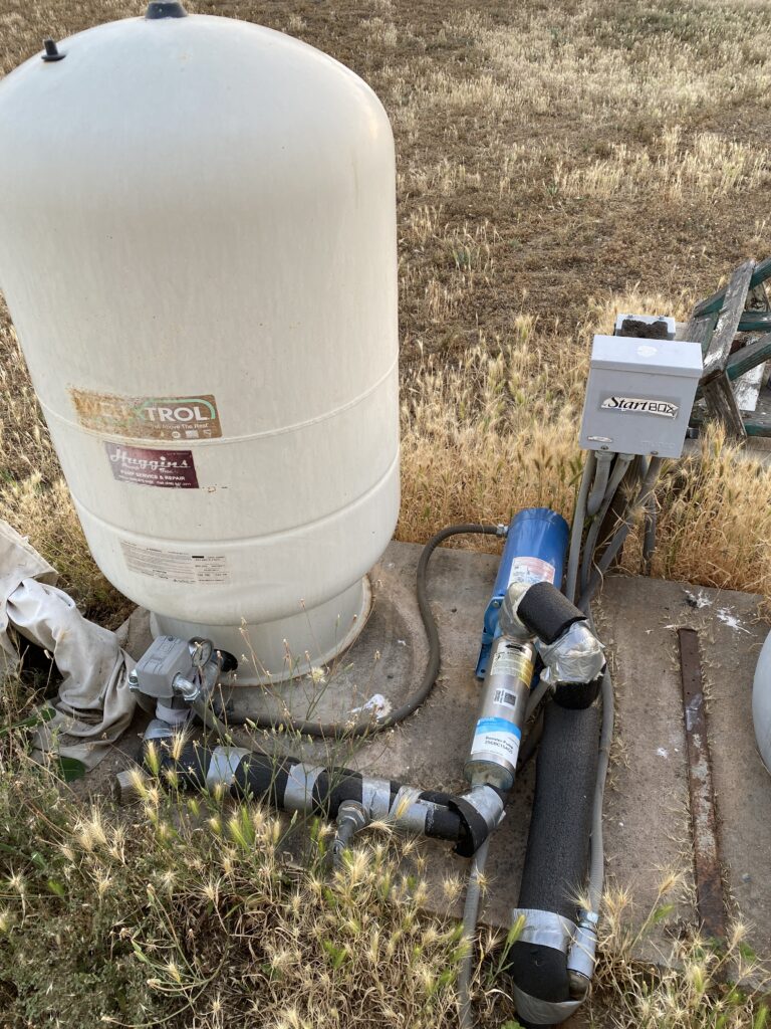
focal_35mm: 26
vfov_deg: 67.3
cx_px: 386
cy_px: 514
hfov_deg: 53.1
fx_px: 772
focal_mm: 4.25
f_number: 1.8
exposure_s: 1/121
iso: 40
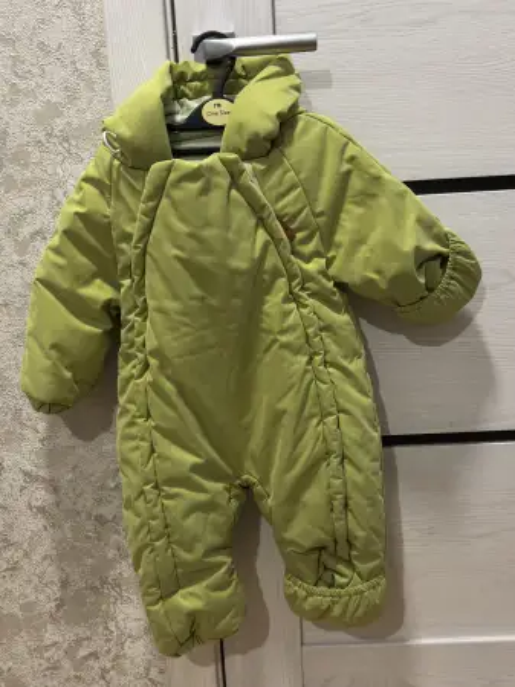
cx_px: 258
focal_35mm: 36
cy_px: 344
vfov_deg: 51.4
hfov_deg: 39.6
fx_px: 715
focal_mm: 5.96
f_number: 1.6
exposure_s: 1/33
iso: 200
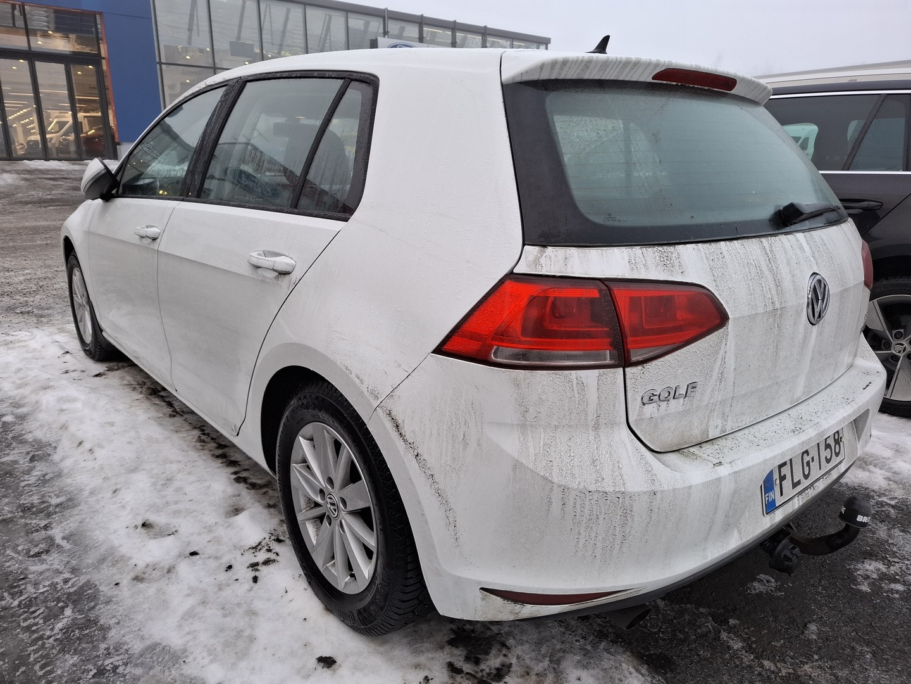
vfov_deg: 58.9
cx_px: 456
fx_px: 605
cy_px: 342
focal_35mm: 23
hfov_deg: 73.9
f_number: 1.8
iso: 80
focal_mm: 5.54
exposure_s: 1/100
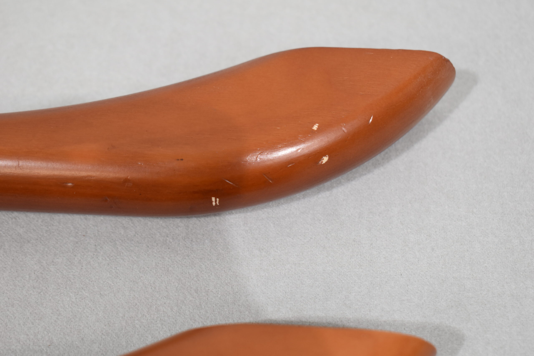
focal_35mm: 60
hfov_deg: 33.4
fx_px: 890
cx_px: 267
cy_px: 178
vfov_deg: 22.6
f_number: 5.6
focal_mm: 40
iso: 500
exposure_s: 1/60
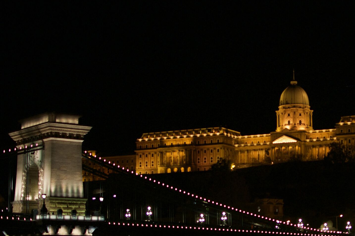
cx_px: 273
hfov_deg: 22.9
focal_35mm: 88
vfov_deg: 15.5
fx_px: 865
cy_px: 163
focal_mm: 35
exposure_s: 1/50
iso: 640
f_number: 2.2
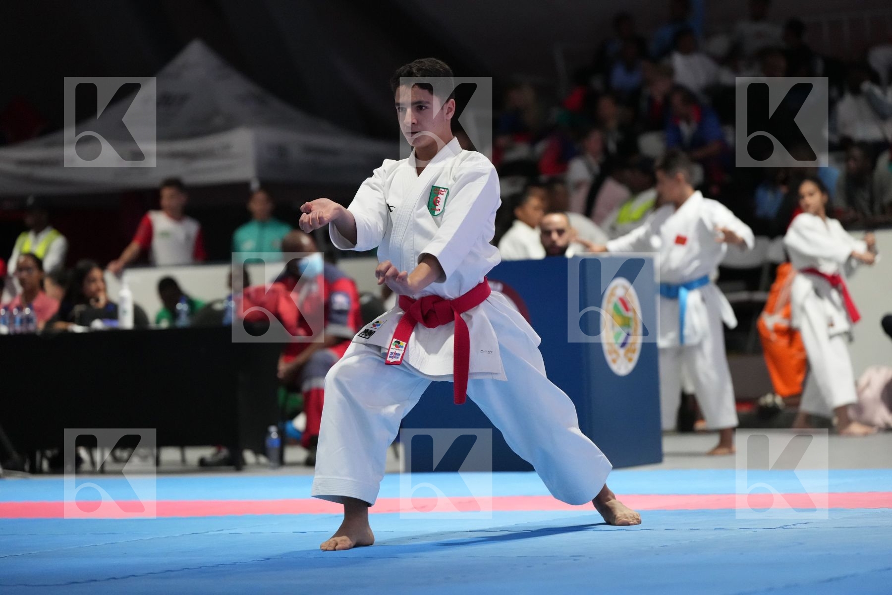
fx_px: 3097
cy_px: 298
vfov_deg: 11.0
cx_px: 446
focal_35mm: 125
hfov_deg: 16.4
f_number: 2.8
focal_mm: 125
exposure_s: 1/500
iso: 6400
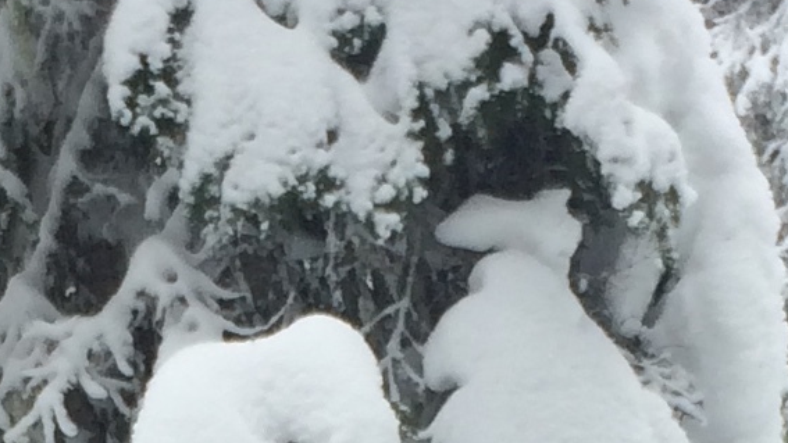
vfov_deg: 6.4
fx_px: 3803
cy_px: 1046
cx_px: 238
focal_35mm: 182
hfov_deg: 11.8
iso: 32
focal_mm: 4.15
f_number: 2.2
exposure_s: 1/641
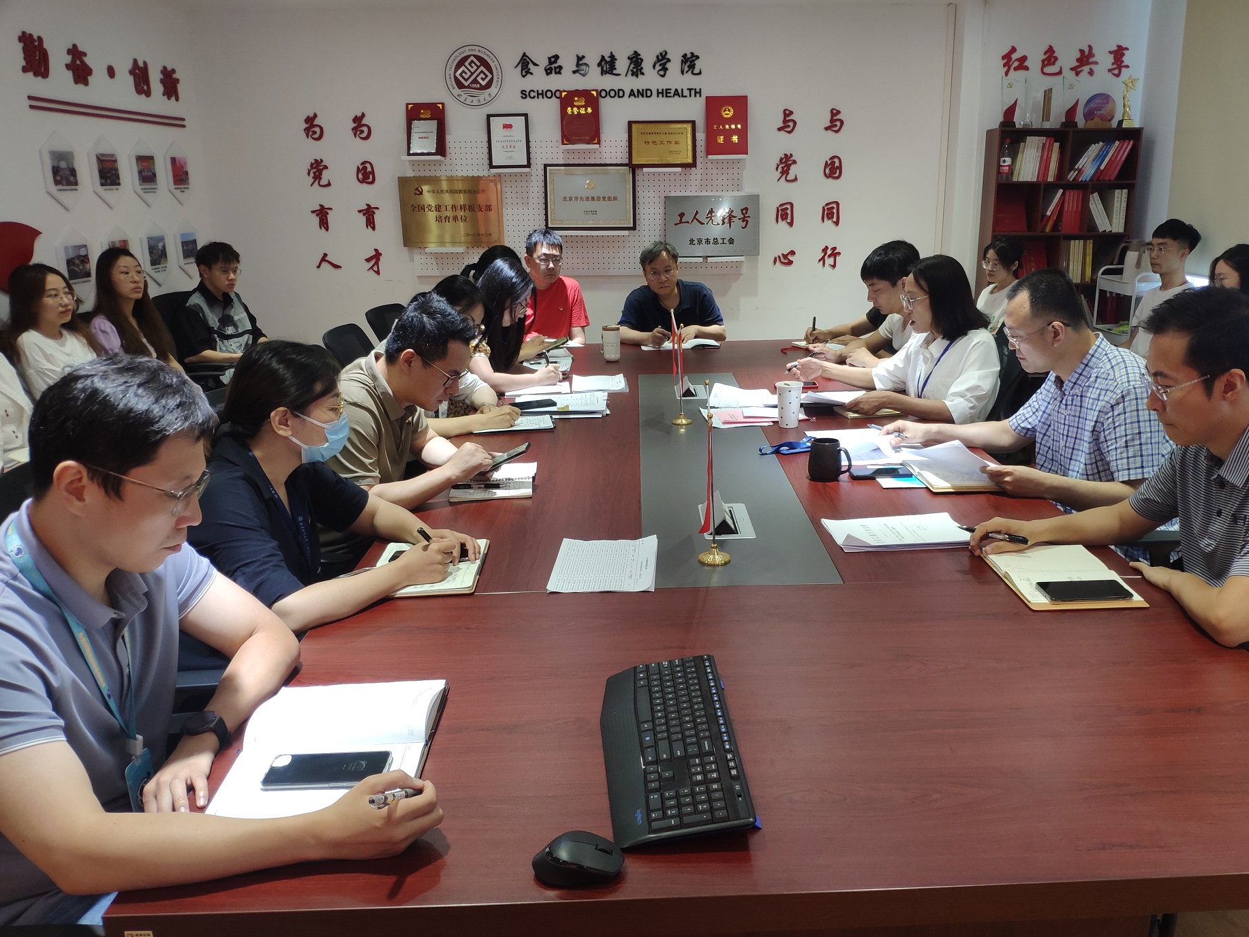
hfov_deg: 76.4
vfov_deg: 61.1
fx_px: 794
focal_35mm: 22
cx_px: 647
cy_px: 487
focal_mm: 4.22
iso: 339
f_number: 1.8
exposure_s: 1/50
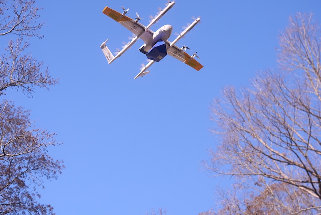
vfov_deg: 20.4
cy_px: 108
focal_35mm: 67
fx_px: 598
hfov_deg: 30.1
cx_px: 160
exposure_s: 1/1600
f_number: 2.8
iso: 250
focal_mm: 45
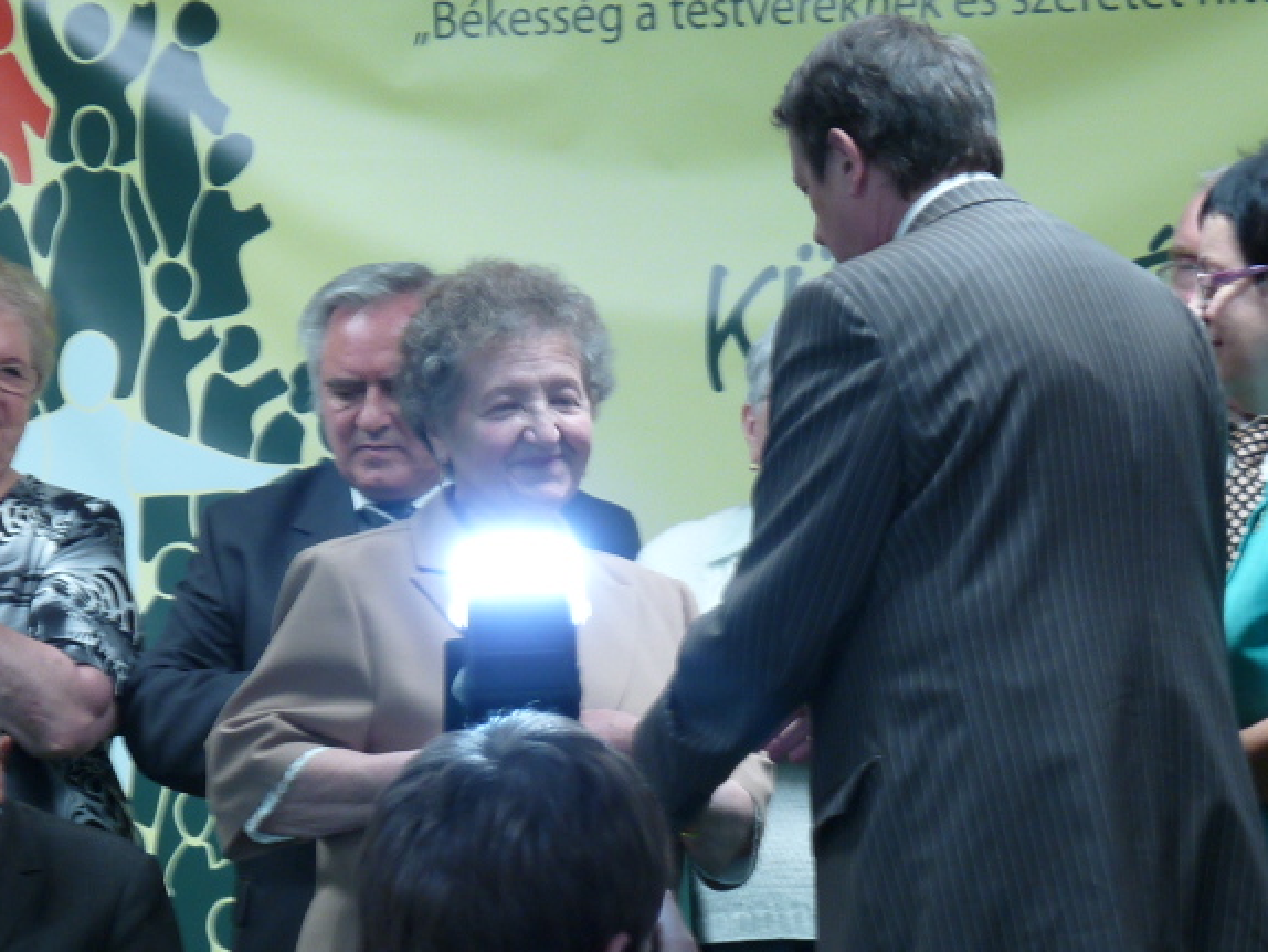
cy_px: 440
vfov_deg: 4.5
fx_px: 12093
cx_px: 563
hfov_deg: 6.0
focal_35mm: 330
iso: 125
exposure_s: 1/50
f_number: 3.7
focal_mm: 29.7
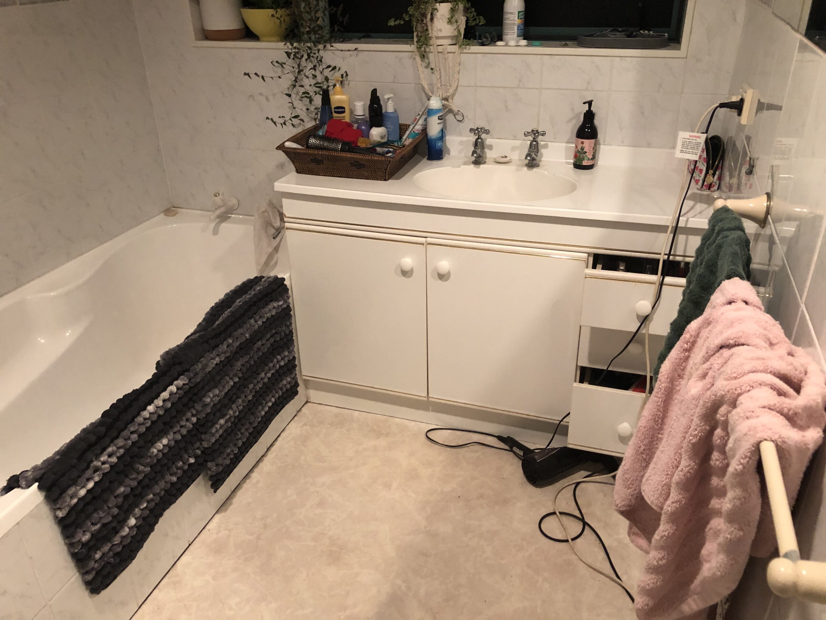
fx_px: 668
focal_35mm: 28
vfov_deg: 49.7
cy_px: 310
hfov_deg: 63.4
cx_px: 413
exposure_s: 1/13
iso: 100
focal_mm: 3.99
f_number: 1.8
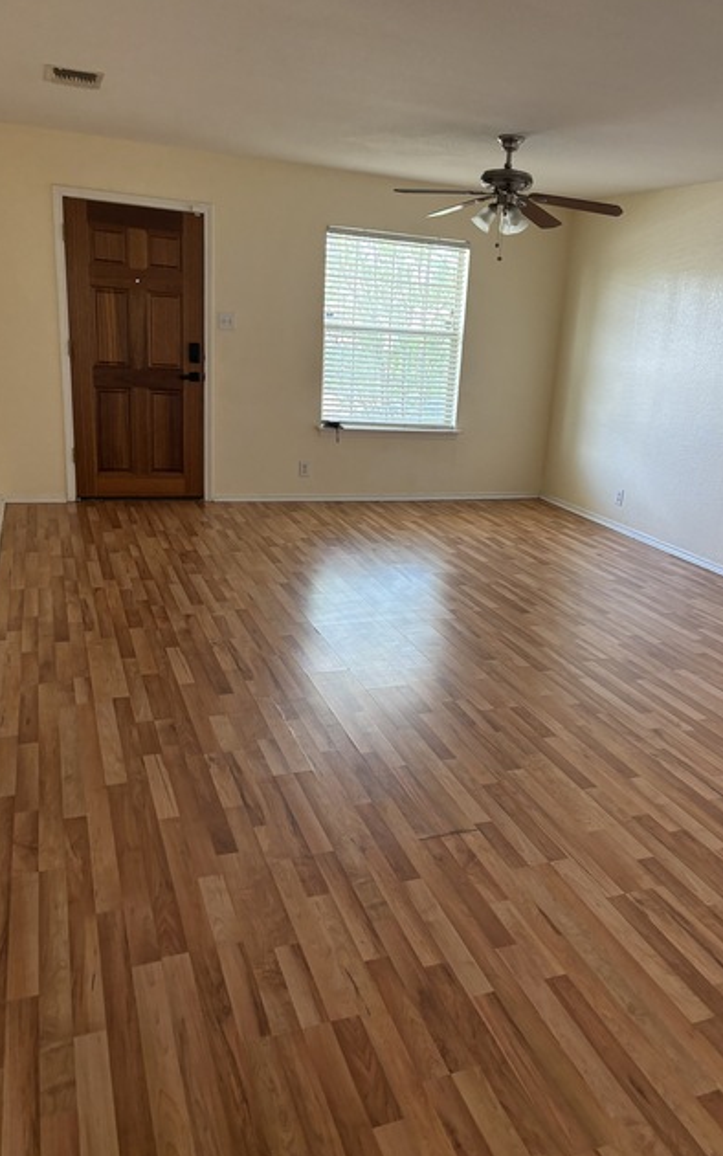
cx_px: 429
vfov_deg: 66.5
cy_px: 578
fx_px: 882
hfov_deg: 44.4
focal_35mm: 28
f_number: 1.6
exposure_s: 1/60
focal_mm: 5.96
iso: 200
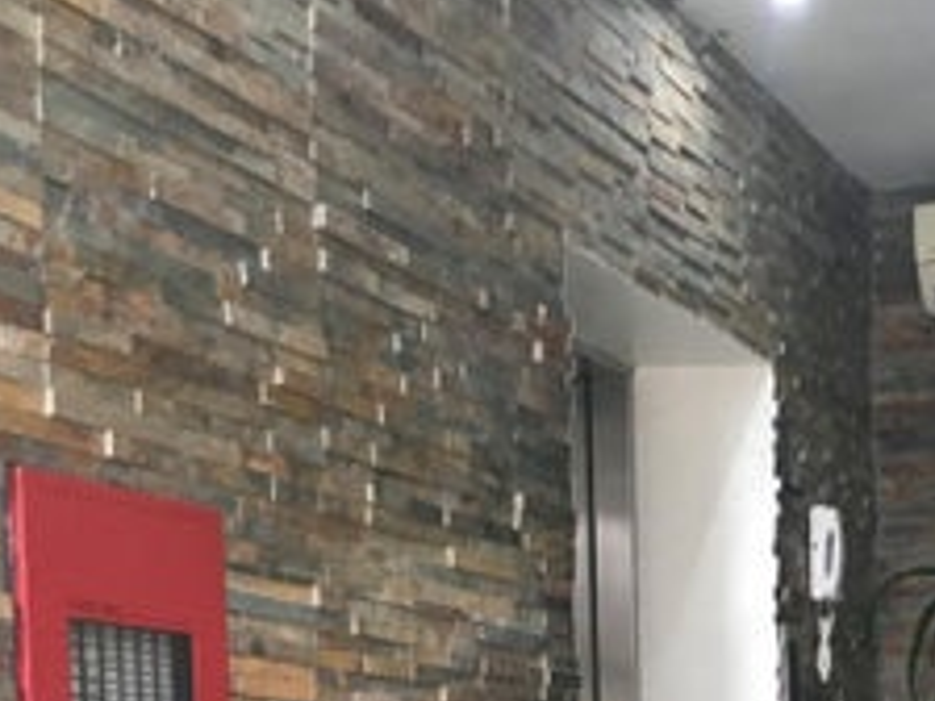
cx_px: 885
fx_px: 2242
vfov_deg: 16.8
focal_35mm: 83
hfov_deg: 22.8
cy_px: 901
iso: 125
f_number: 2.2
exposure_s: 1/30
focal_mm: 4.15
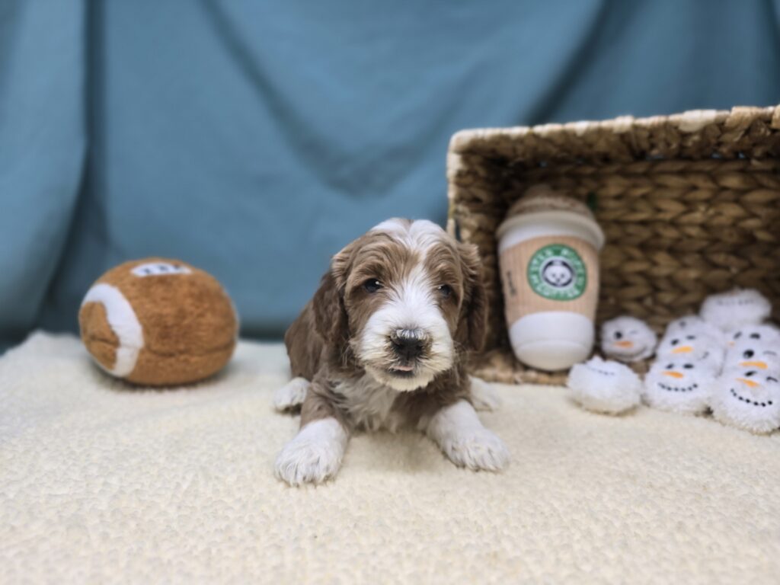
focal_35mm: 23
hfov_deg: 73.9
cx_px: 390
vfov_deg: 58.9
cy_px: 292
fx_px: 518
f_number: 1.7
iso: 64
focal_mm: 6.3
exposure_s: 1/120
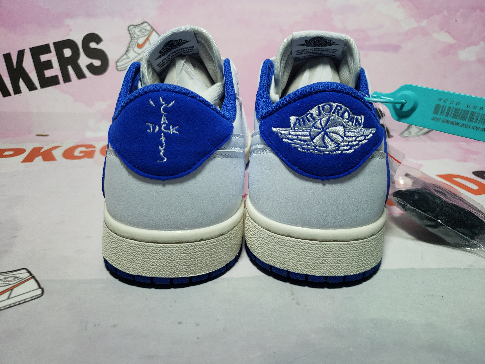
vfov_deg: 53.1
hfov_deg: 67.3
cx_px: 242
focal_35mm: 26
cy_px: 182
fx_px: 364
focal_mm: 4.3
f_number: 1.5
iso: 50
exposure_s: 1/569
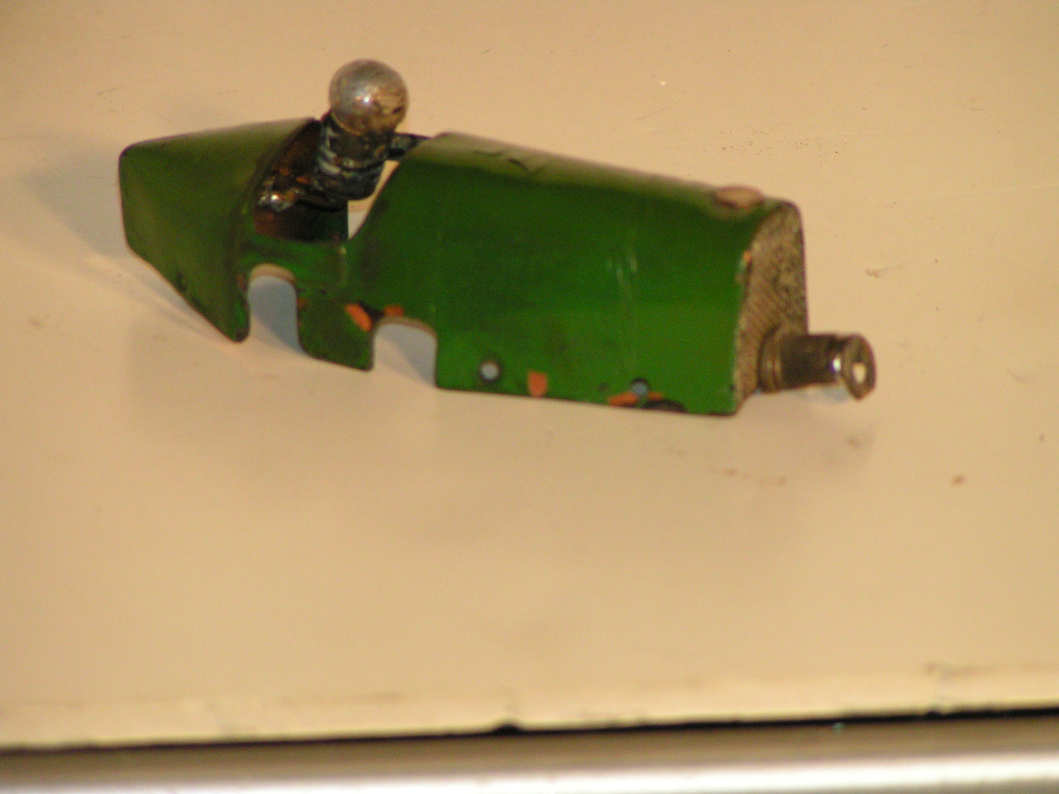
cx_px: 530
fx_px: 9973
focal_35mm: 326
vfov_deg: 4.6
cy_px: 397
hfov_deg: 6.1
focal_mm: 49.8
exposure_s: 1/400
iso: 200
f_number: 3.5
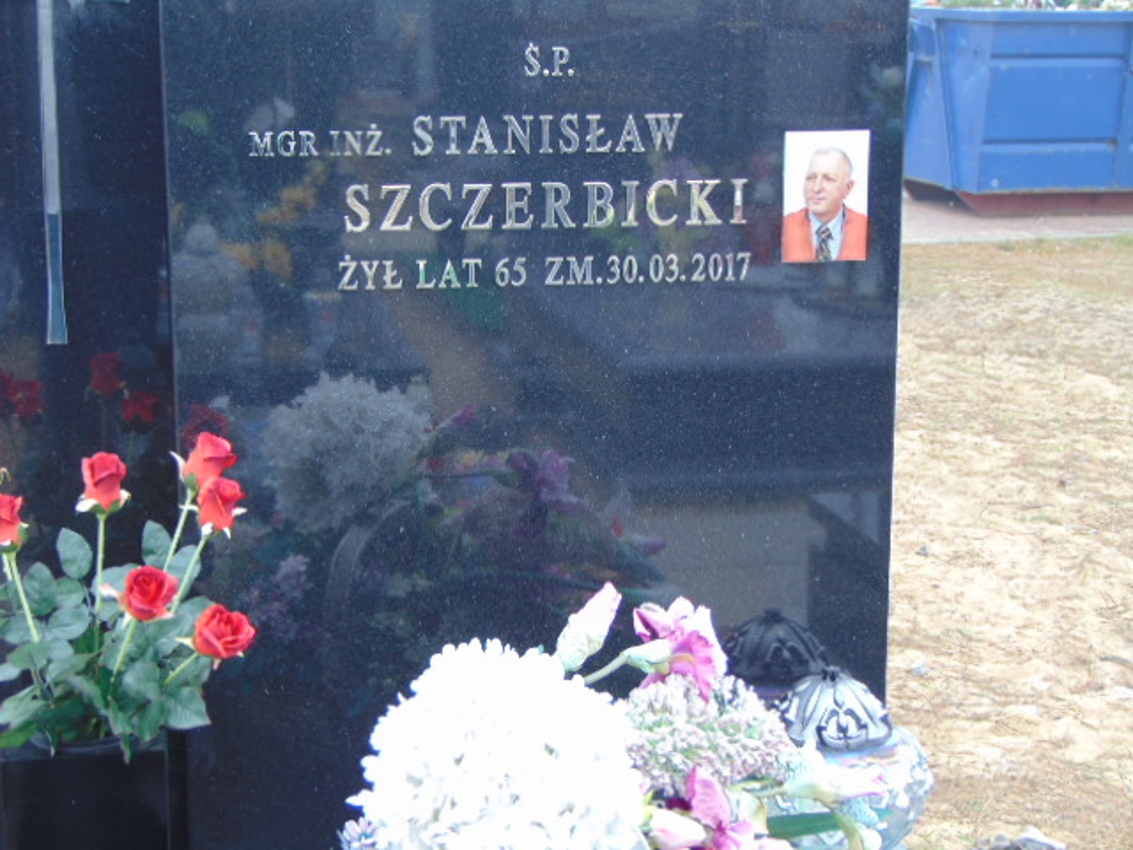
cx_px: 566
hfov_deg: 27.4
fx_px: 2324
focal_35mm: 71
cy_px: 425
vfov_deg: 20.7
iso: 80
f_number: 3.7
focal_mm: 12.8
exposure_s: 1/80
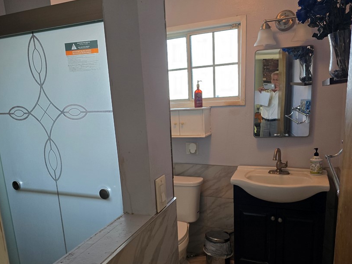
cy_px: 157
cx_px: 169
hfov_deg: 61.6
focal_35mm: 29
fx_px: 295
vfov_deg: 48.0
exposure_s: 1/120
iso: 320
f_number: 1.7
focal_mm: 6.3
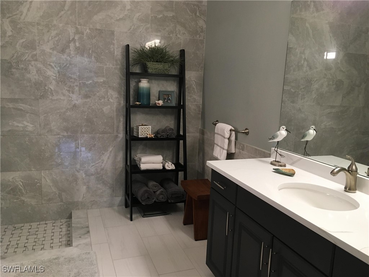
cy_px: 138
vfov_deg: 48.2
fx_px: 309
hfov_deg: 61.7
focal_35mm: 29
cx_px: 184
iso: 125
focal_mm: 4.15
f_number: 2.2
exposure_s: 1/30
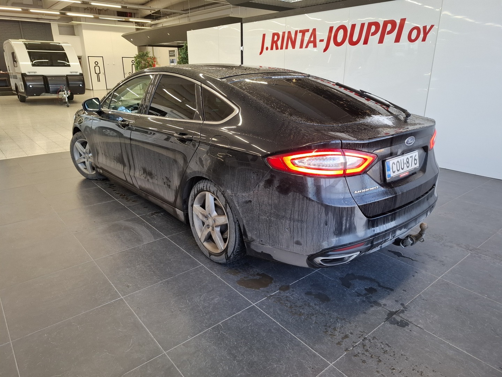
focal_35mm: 23
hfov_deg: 73.9
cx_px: 251
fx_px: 334
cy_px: 188
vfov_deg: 58.9
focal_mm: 5.54
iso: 160
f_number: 1.8
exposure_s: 1/100
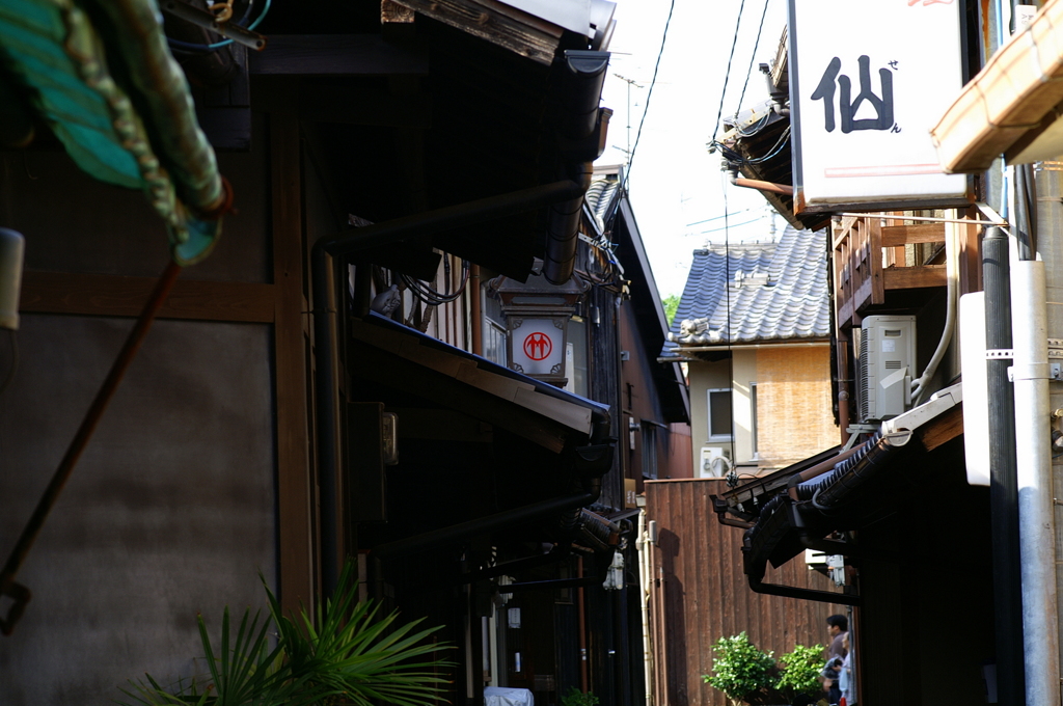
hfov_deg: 13.7
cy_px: 353
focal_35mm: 150
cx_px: 532
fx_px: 4424
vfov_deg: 9.1
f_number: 8
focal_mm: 100
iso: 125
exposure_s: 1/60
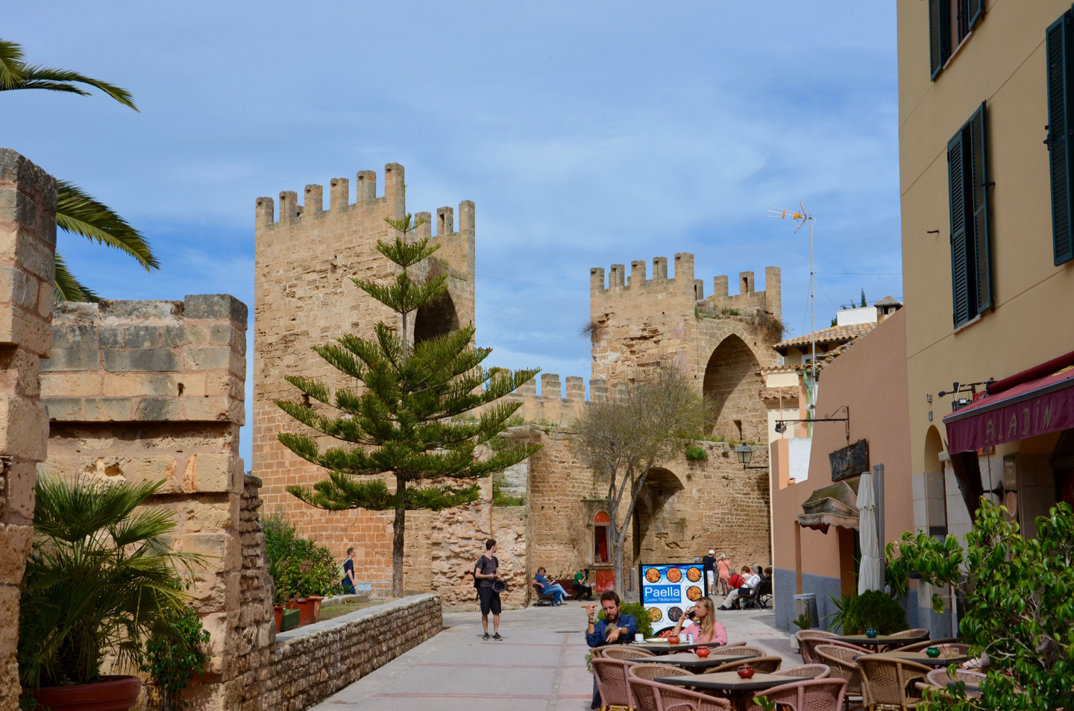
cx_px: 537
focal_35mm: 51
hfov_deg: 39.0
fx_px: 1518
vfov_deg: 26.4
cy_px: 356
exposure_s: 1/320
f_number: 9
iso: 100
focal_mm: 34
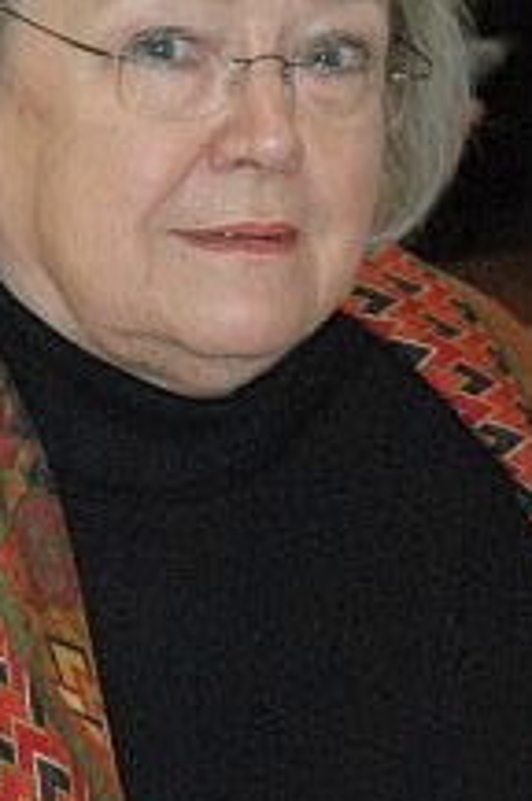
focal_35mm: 291
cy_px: 399
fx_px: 6471
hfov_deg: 4.7
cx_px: 196
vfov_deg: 7.1
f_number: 5
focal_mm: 70
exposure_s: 1/60
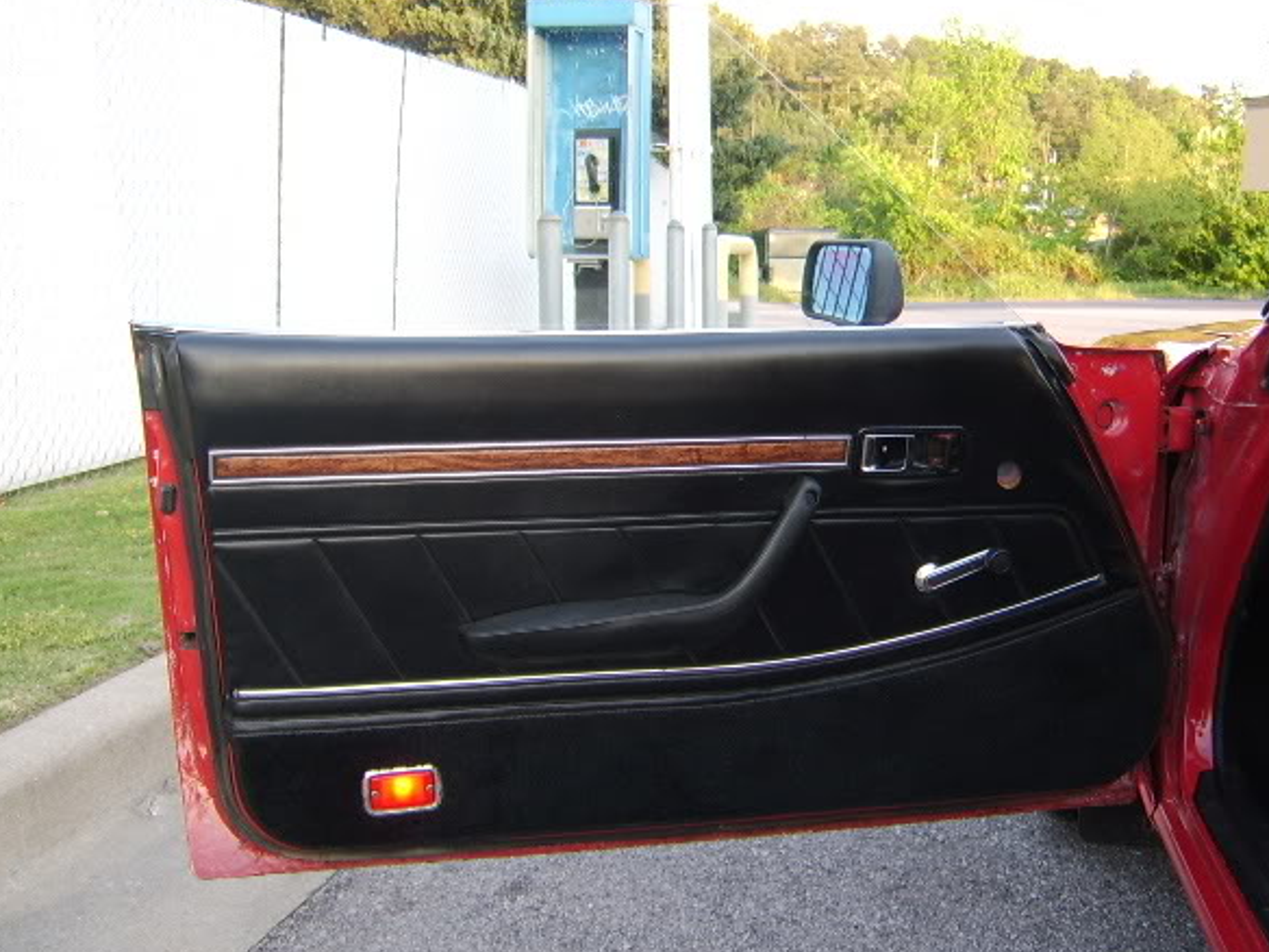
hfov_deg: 54.0
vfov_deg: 41.8
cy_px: 459
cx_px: 650
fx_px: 1246
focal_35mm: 34
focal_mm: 8.13
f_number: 2.7
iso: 71
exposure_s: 1/54
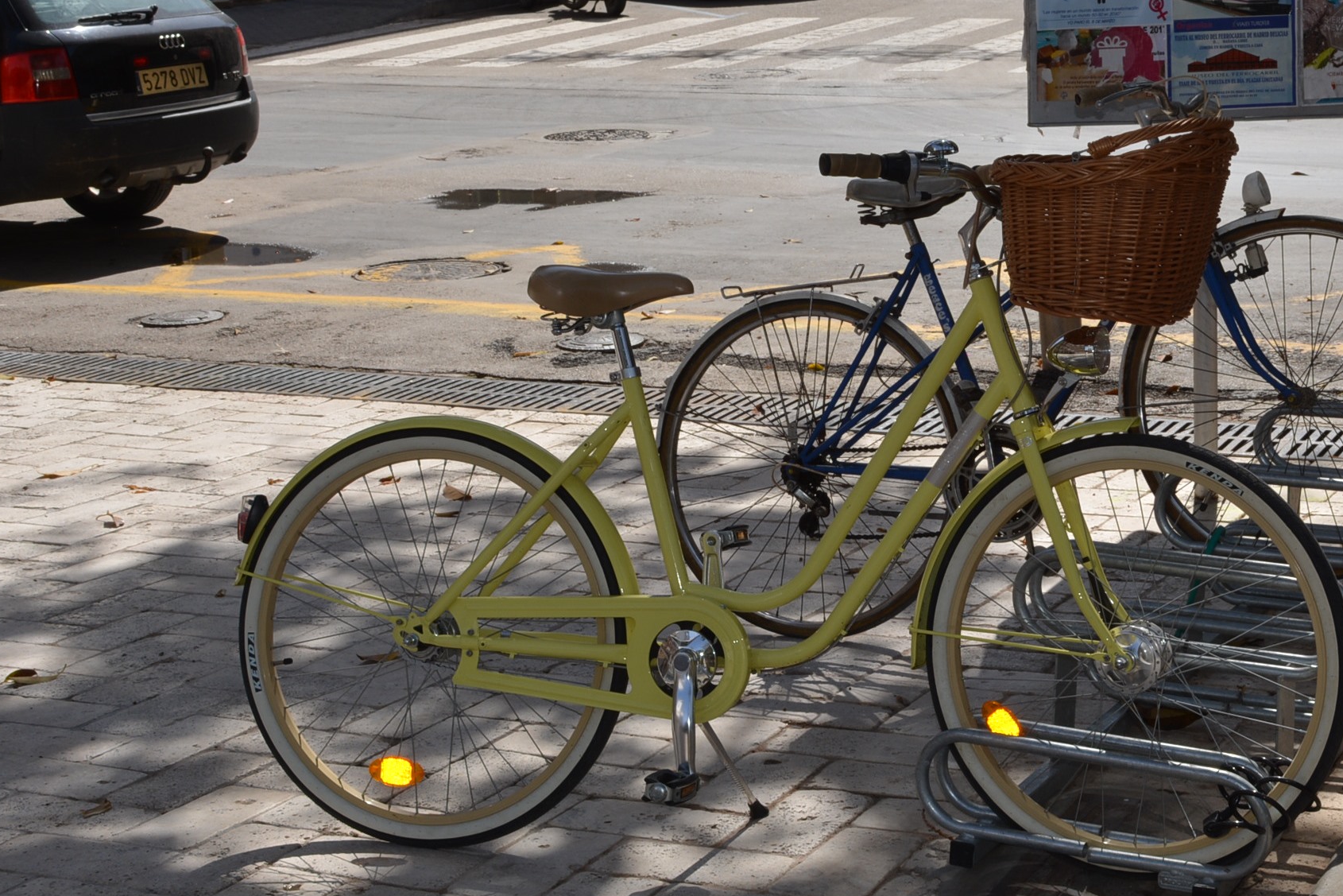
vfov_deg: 26.6
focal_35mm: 51
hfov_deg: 38.7
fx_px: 1891
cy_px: 427
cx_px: 876
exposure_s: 1/200
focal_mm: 25
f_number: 11
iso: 100
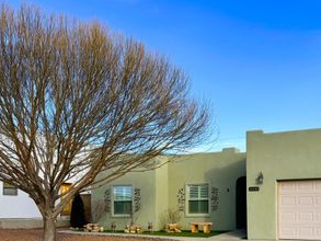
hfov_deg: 45.1
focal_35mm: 41
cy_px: 199
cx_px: 214
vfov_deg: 33.9
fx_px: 380
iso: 80
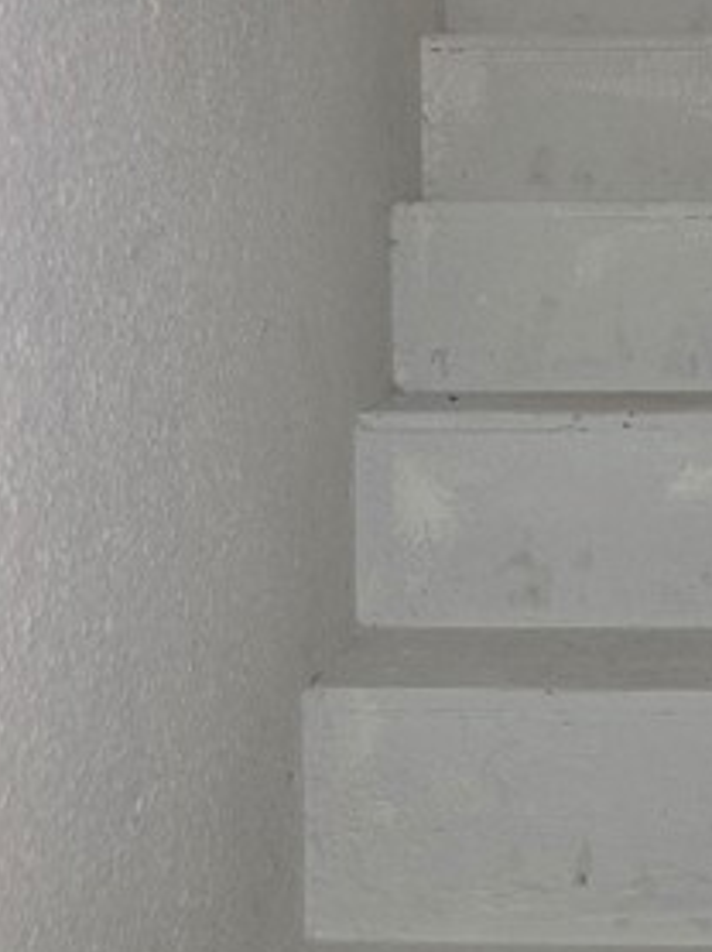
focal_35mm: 53
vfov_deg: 35.4
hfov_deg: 26.7
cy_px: 233
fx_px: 1456
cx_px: 623
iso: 80
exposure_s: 1/60
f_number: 1.7
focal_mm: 6.3
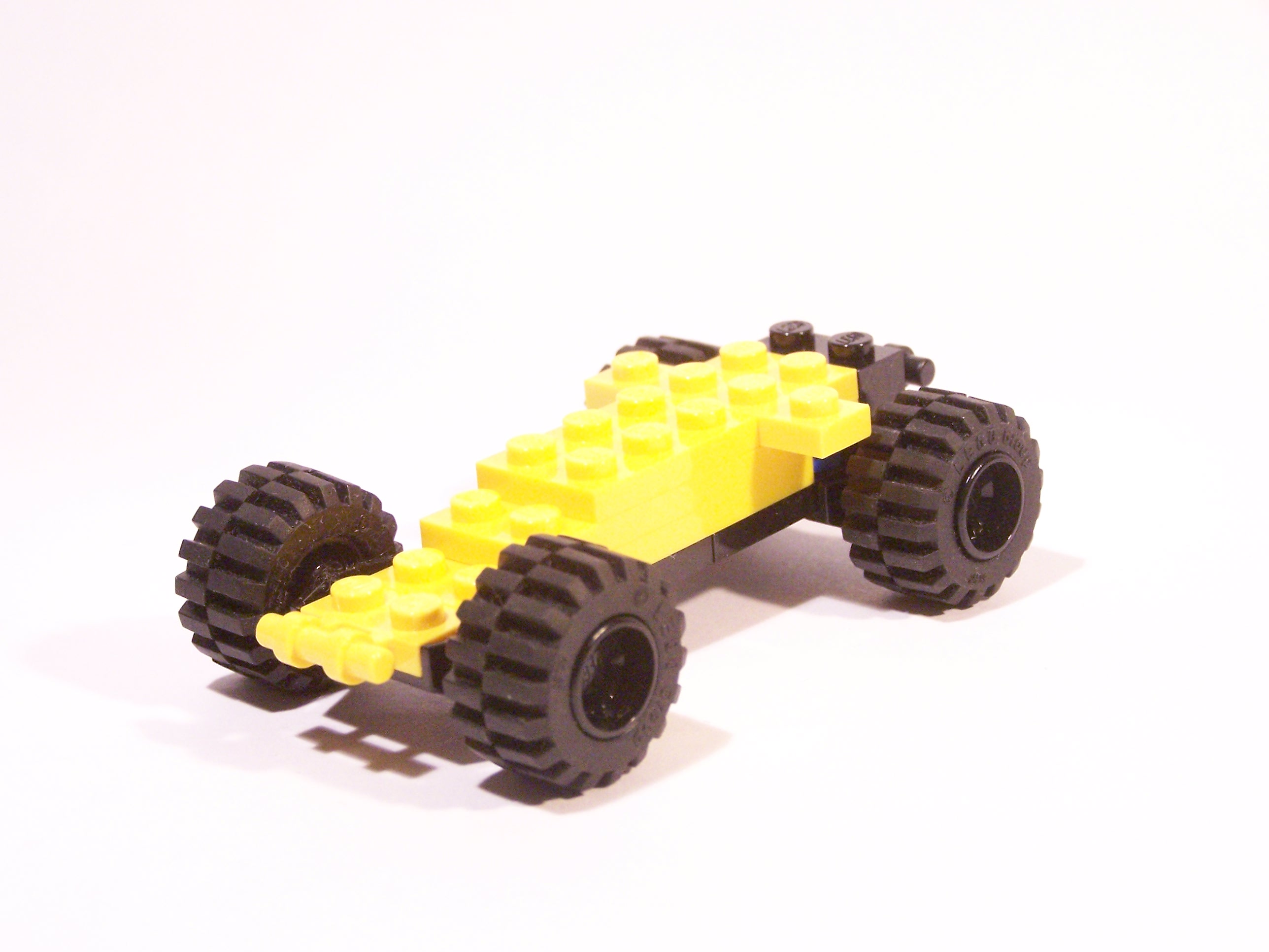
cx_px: 634
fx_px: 2749
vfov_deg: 19.6
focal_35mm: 75
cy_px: 476
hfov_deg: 26.0
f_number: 3.2
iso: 400
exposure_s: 1/45
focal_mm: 12.4
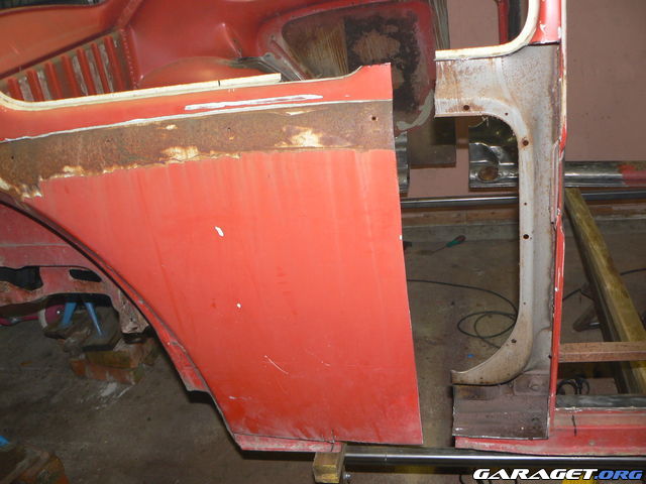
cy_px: 242
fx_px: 672
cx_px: 323
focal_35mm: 36
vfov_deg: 39.7
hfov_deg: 51.4
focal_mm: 6
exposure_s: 1/30
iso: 100
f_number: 2.8
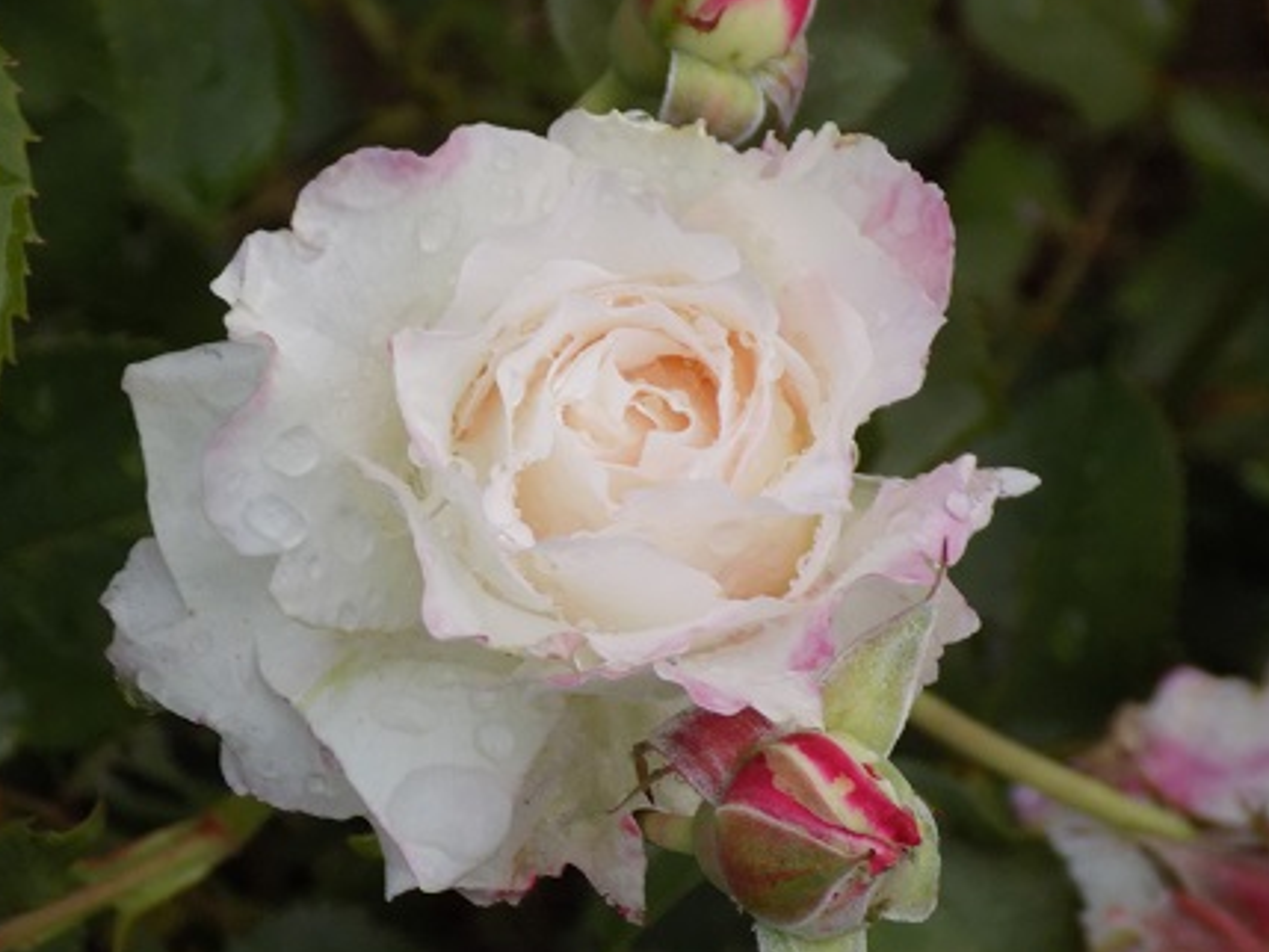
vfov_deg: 7.9
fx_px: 6894
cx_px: 618
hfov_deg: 10.5
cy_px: 438
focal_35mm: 188
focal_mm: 29.9
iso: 220
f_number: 5.3
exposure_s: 1/30
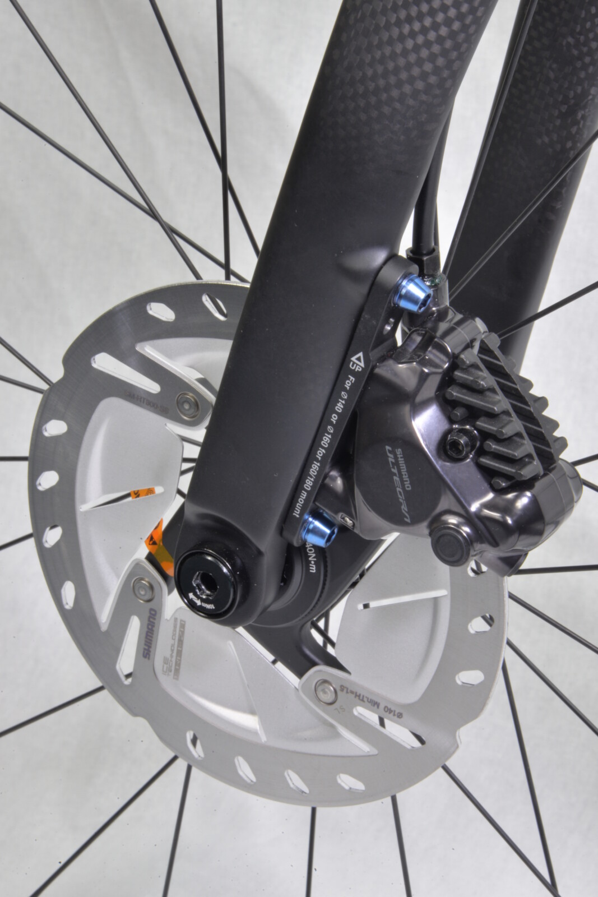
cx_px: 299
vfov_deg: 12.8
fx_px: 3985
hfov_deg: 8.6
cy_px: 448
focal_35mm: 160
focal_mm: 160
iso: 800
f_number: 36
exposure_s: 1/1.3
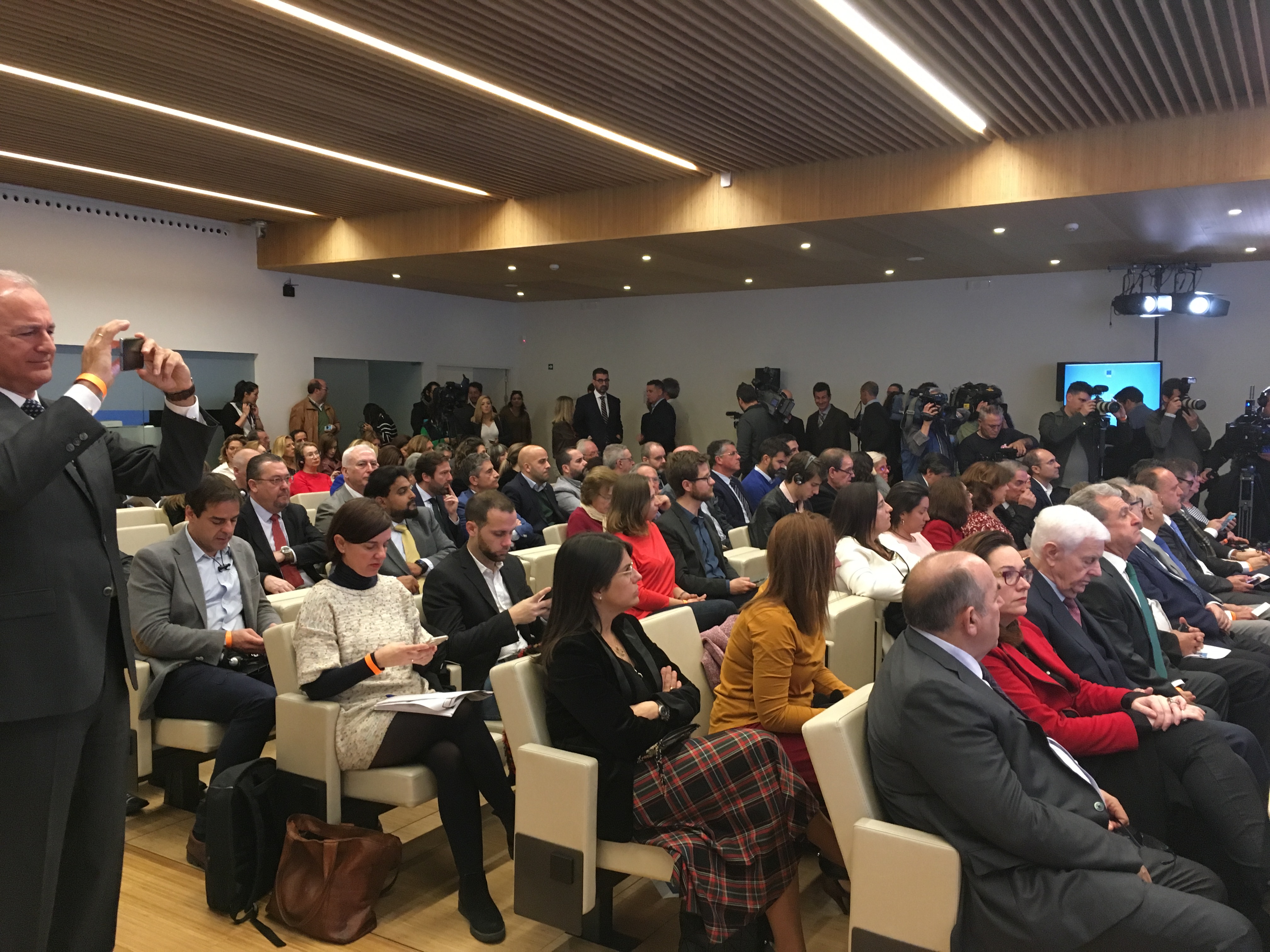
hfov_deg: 61.7
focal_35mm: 29
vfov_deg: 48.2
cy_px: 476
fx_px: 1064
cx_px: 635
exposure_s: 1/20
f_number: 2.2
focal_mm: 4.15
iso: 200
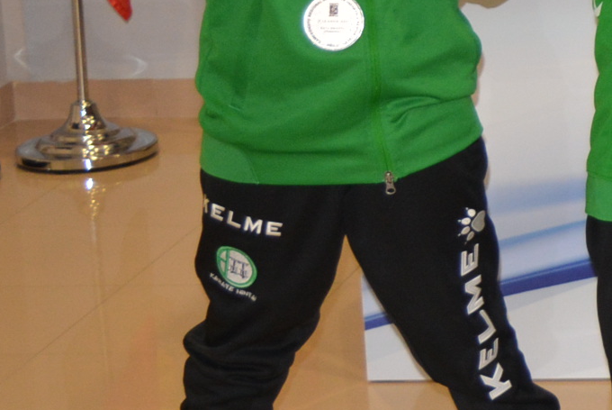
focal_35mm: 178
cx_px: 1238
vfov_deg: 7.6
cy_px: -104
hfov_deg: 10.5
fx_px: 3033
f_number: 4
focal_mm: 27
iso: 640
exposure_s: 1/60
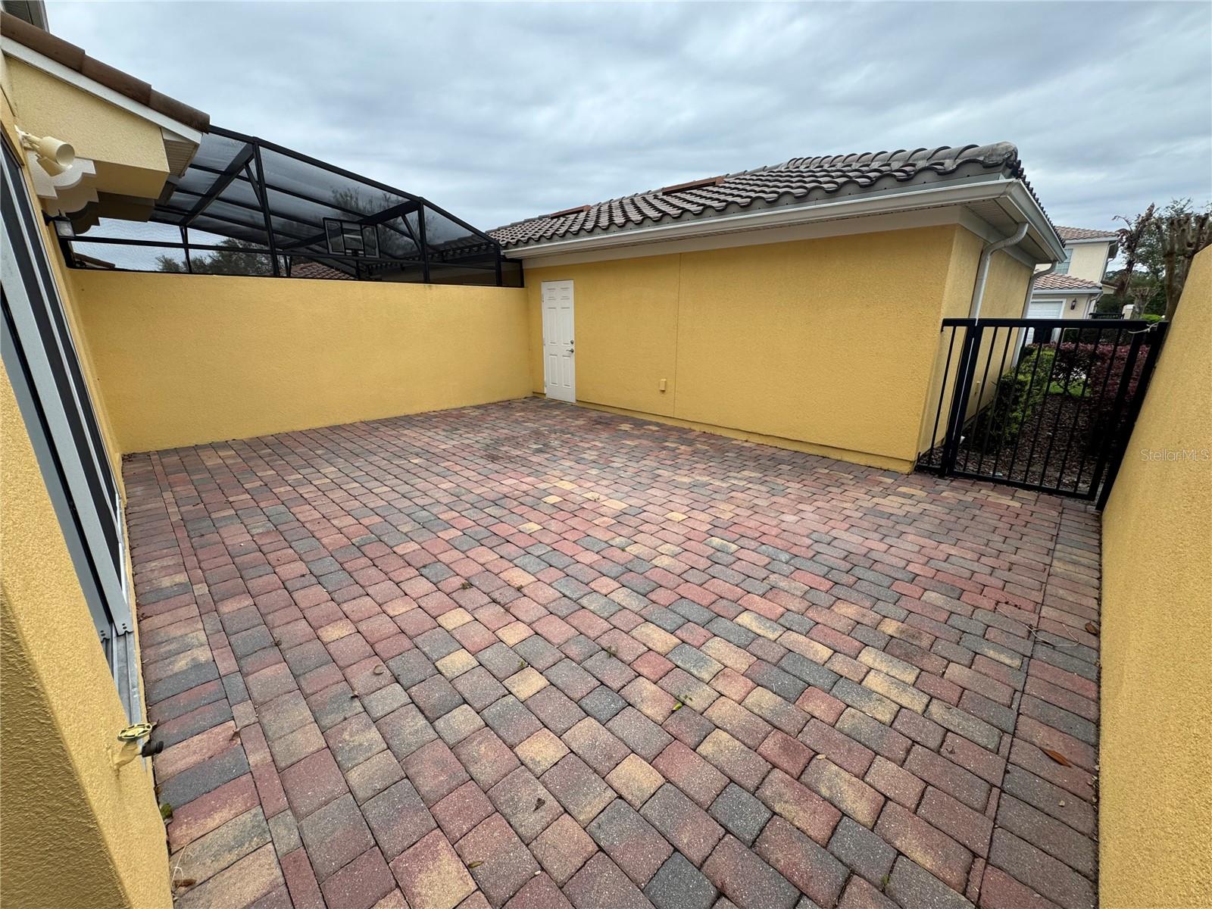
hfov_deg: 102.1
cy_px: 454
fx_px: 490
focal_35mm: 14
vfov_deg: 85.7
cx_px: 606
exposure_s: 1/899
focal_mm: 2.22
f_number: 2.2
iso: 50
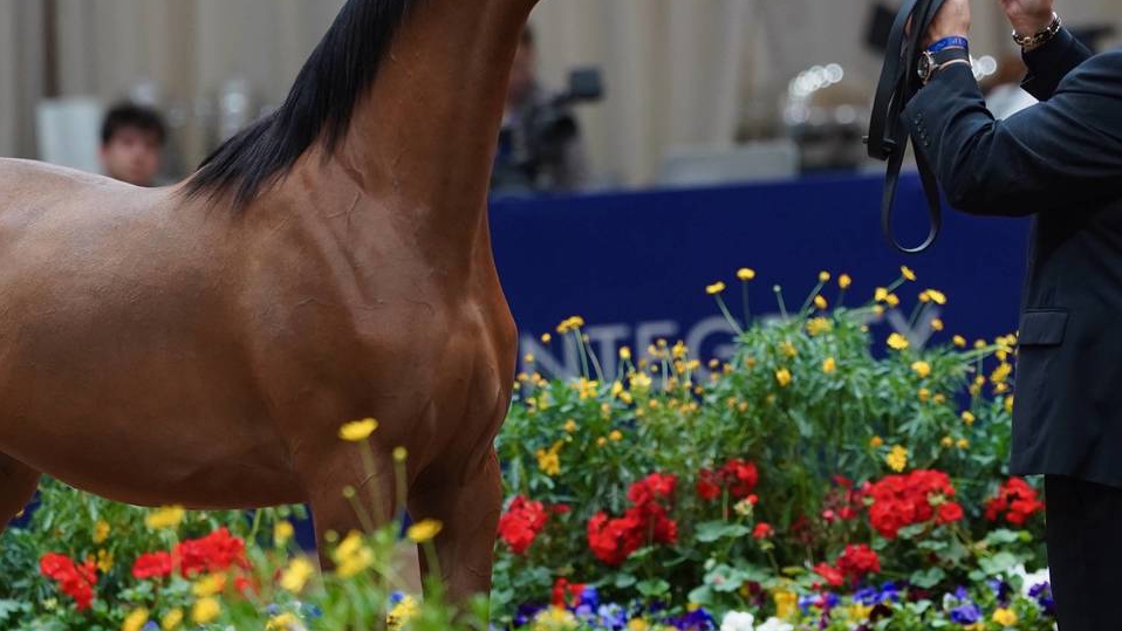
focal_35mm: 308
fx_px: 9169
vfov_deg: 3.9
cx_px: 561
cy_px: 255
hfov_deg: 7.0
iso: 1600
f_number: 3.2
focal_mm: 176.1
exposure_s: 1/200
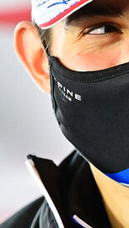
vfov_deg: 1.4
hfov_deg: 0.8
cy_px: 32
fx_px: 9478
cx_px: 240
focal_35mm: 1561
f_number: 4
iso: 9000
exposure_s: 1/500
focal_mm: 400
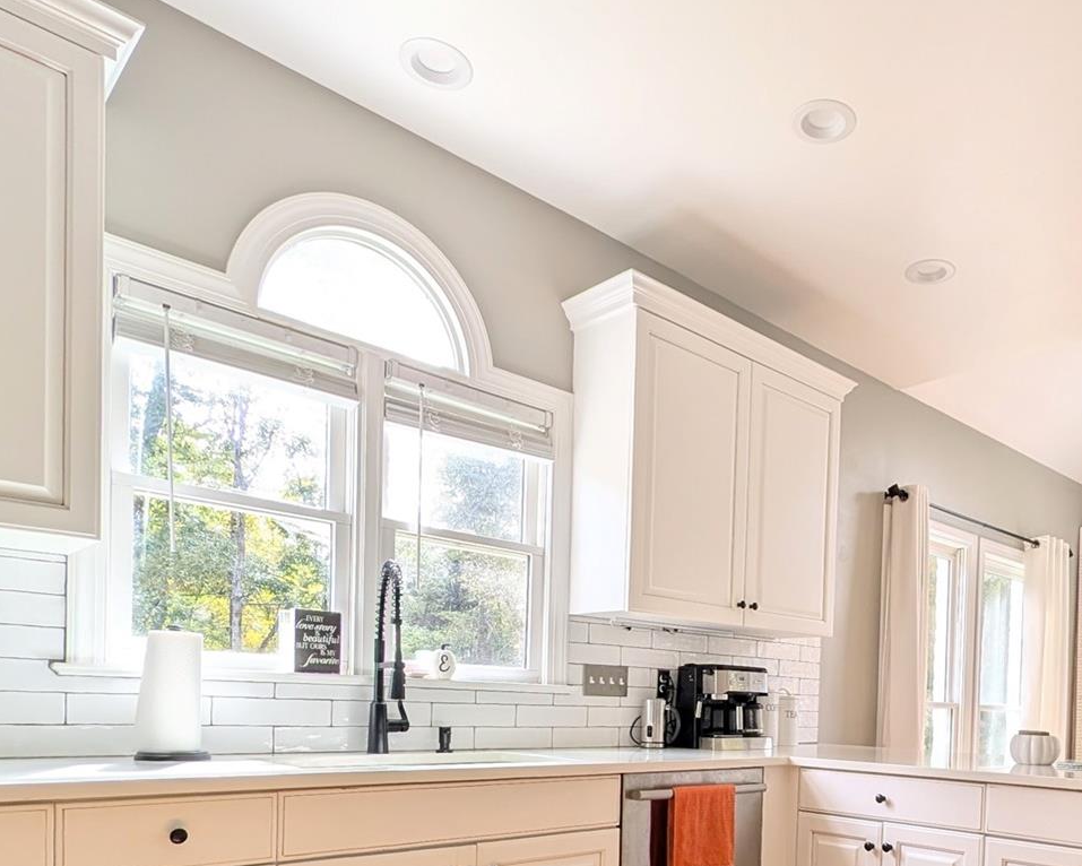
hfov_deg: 66.0
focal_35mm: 25
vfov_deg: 52.3
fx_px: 801
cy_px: 720
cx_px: 733
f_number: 1.95
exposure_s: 1/273
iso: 104
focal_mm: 2.23
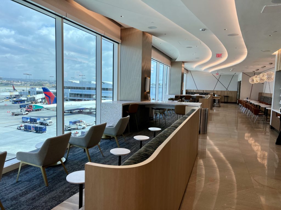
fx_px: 211
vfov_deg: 53.1
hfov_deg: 67.3
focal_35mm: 26
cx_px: 140
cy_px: 105
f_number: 1.5
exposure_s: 1/803
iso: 80
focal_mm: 5.7
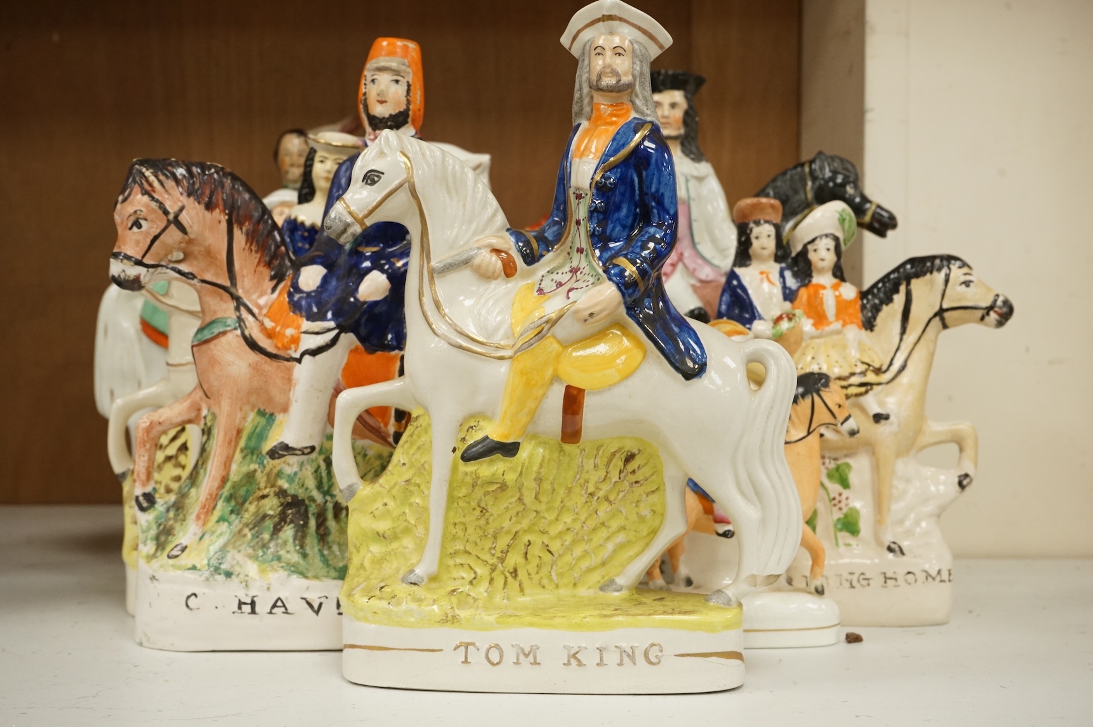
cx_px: 546
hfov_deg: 42.8
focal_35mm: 46
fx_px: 1395
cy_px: 364
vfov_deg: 29.2
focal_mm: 46
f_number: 9
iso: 2500
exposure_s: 1/100
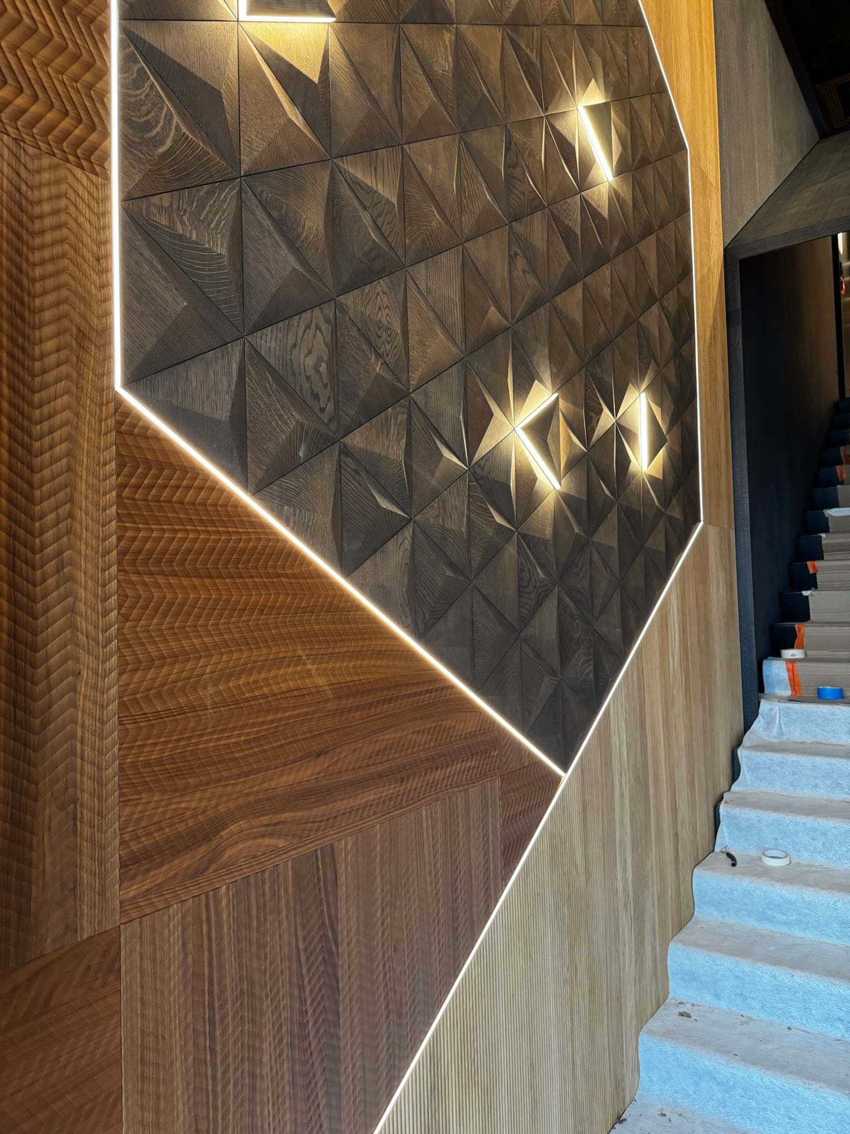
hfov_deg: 56.8
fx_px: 786
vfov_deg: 71.6
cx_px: 425
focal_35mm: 24
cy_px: 567
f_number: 1.78
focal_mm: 6.76
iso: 640
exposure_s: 1/58
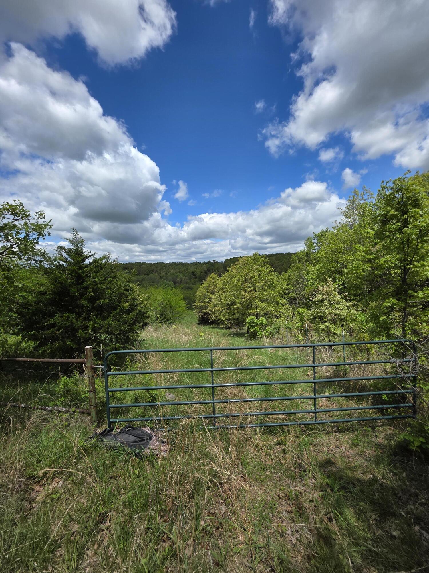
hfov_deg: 89.9
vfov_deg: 106.2
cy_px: 286
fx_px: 215
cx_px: 214
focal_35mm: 13
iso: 40
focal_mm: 2.2
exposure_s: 1/2790
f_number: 1.9
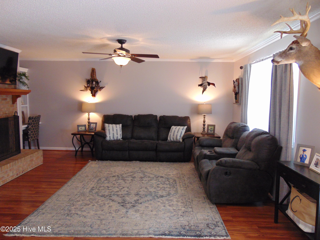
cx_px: 160
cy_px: 120
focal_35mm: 25
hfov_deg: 69.4
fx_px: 231
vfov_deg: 54.9
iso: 200
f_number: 3
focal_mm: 4.5
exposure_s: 1/30
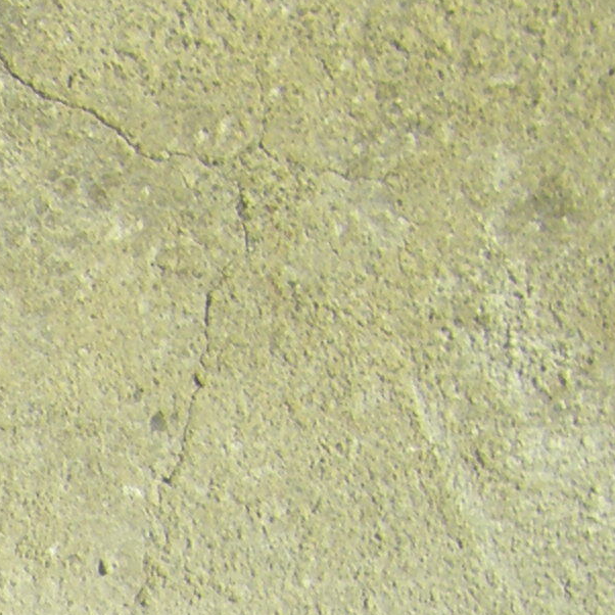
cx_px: -643
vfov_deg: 9.2
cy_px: 1084
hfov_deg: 9.0
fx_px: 3658
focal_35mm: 182
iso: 64
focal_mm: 6.3
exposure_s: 1/320
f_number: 7
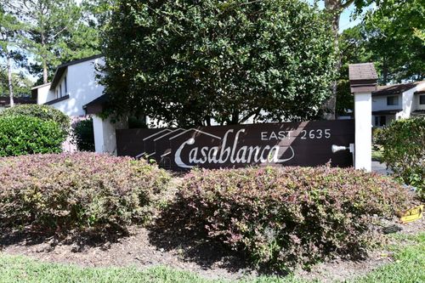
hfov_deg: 60.3
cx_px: 212
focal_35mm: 31
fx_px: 366
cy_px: 142
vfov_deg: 42.3
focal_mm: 21
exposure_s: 1/250
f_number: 8
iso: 180
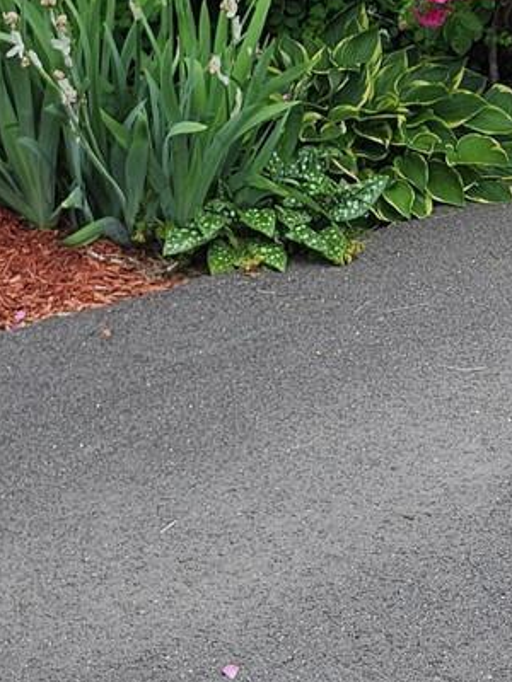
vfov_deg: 19.3
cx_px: 638
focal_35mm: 98
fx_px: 1933
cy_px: -34
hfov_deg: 14.5
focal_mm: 5.54
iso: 25
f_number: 1.8
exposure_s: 1/1132
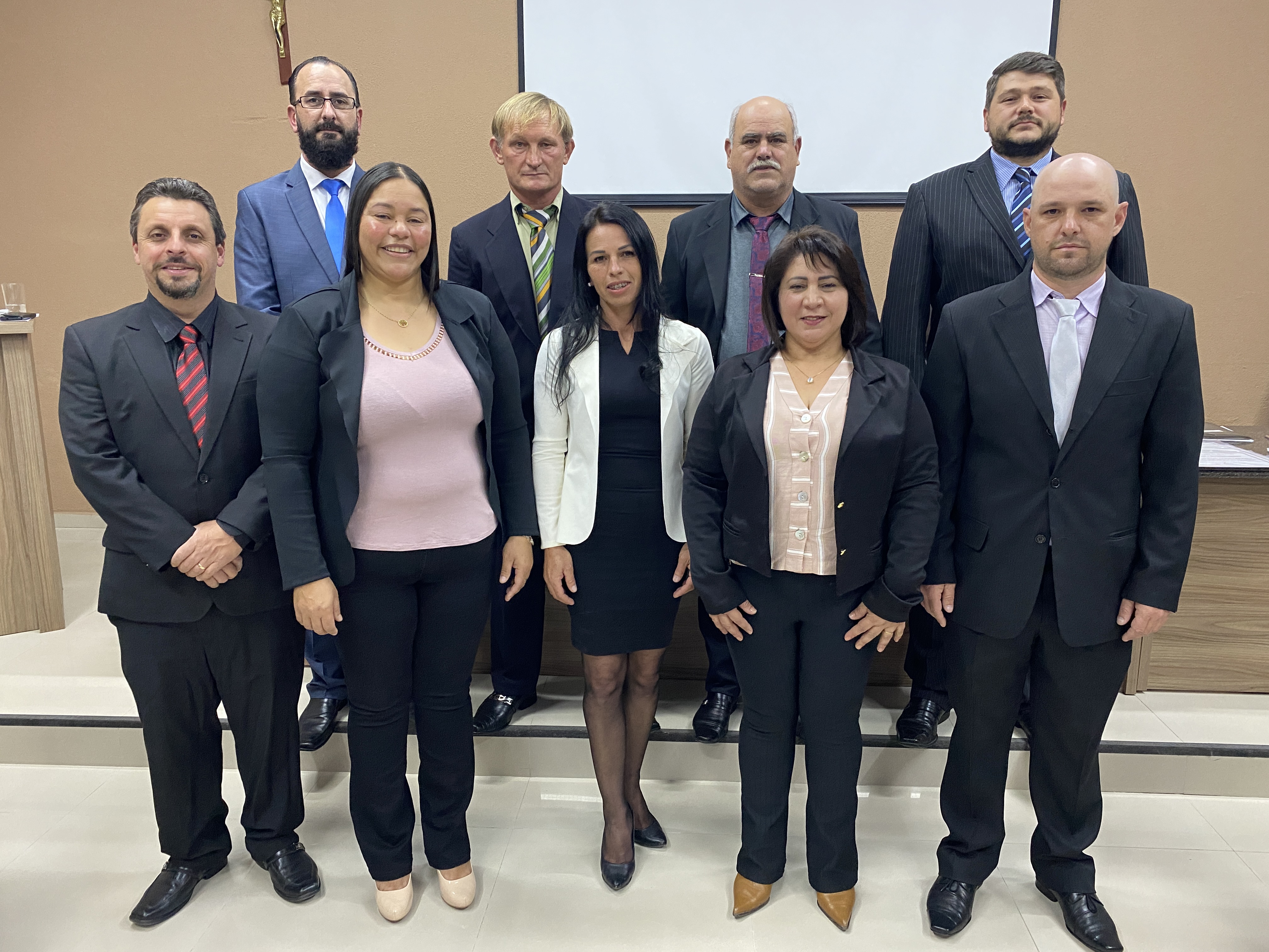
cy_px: 476
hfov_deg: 67.3
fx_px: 953
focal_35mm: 26
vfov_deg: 53.1
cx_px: 634
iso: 320
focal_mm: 4.25
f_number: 1.8
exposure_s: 1/60
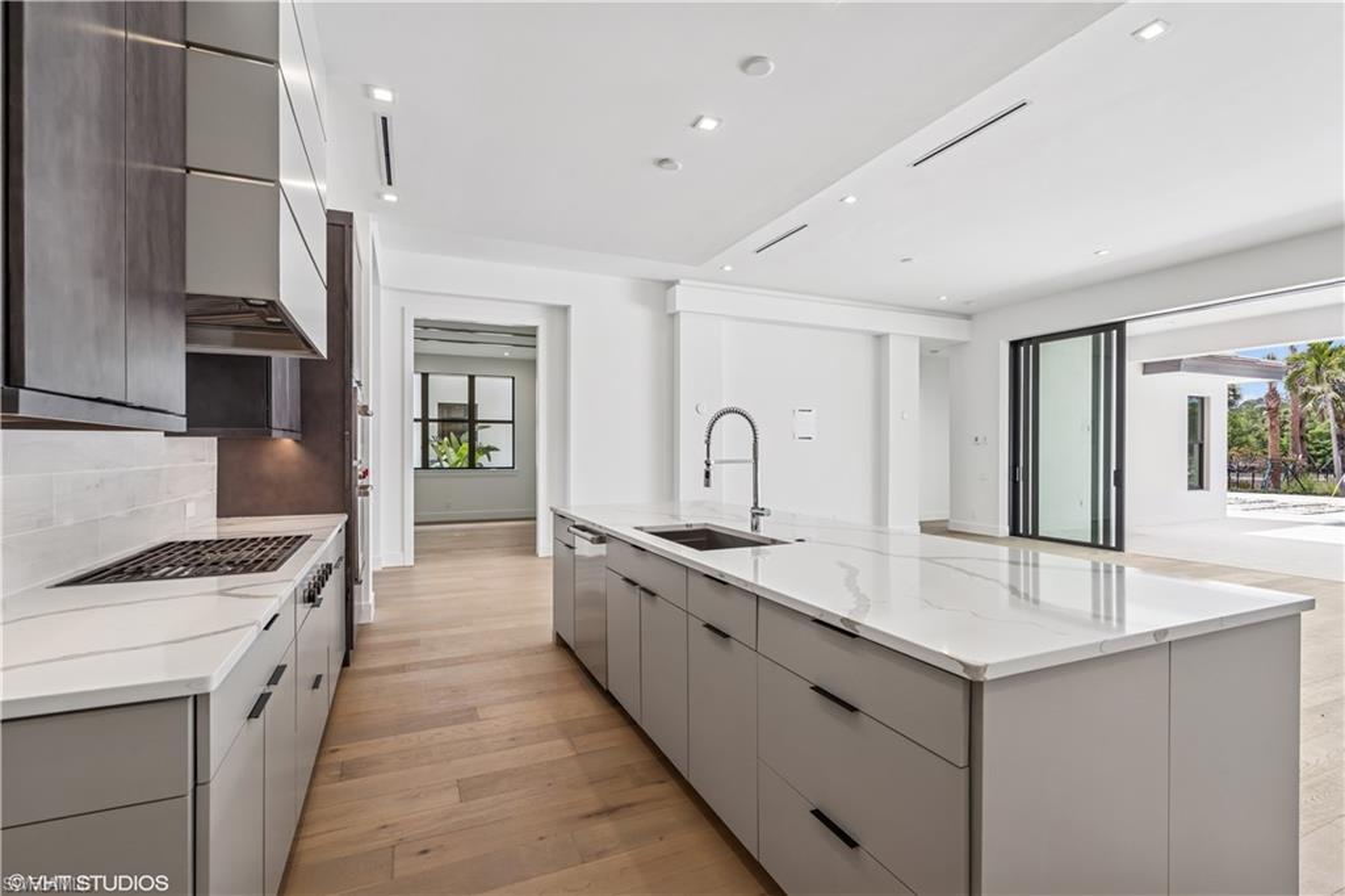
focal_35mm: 16
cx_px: 672
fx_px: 598
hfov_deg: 96.8
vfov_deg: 73.7
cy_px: 448
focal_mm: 16
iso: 200
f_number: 8
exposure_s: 1/50
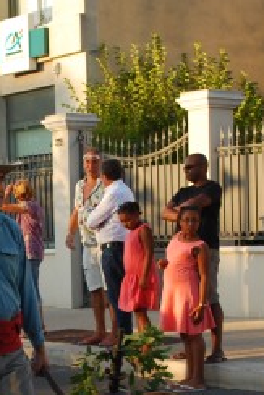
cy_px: 321
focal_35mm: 114
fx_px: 1256
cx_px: -3
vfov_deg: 17.7
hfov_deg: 11.9
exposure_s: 1/125
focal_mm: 29
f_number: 5.6
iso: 140
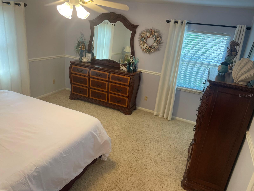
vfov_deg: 53.1
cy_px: 96
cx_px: 127
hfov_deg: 67.3
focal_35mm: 26
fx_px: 191
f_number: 1.6
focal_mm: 4.2
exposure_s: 1/60
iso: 64
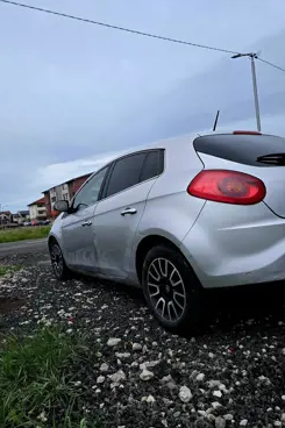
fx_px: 309
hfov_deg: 49.5
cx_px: 131
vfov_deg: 69.4
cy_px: 224
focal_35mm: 26
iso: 200
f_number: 1.7
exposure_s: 1/100
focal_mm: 6.3
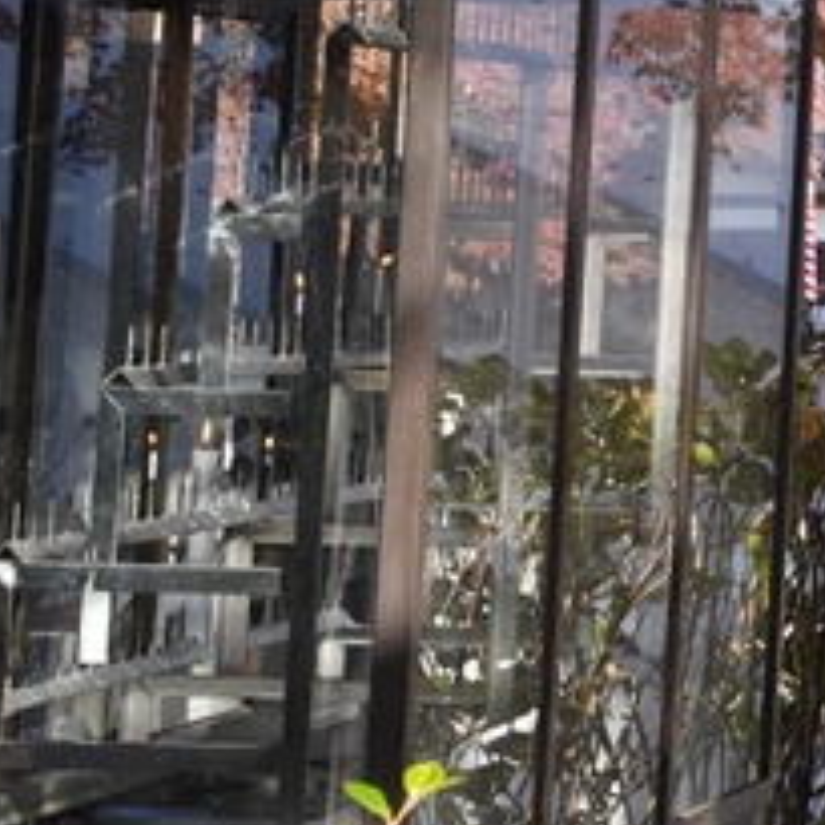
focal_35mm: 206
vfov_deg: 8.4
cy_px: -87
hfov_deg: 7.9
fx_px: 5546
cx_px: 1996
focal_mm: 48.4
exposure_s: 1/500
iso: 1000
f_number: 8
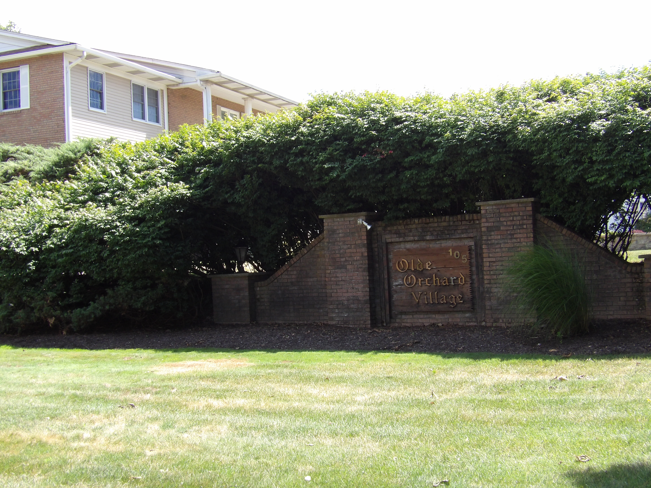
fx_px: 865
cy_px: 244
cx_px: 326
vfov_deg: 31.5
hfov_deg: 41.2
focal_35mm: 46
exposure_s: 1/60
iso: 100
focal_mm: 8.2
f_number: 7.6
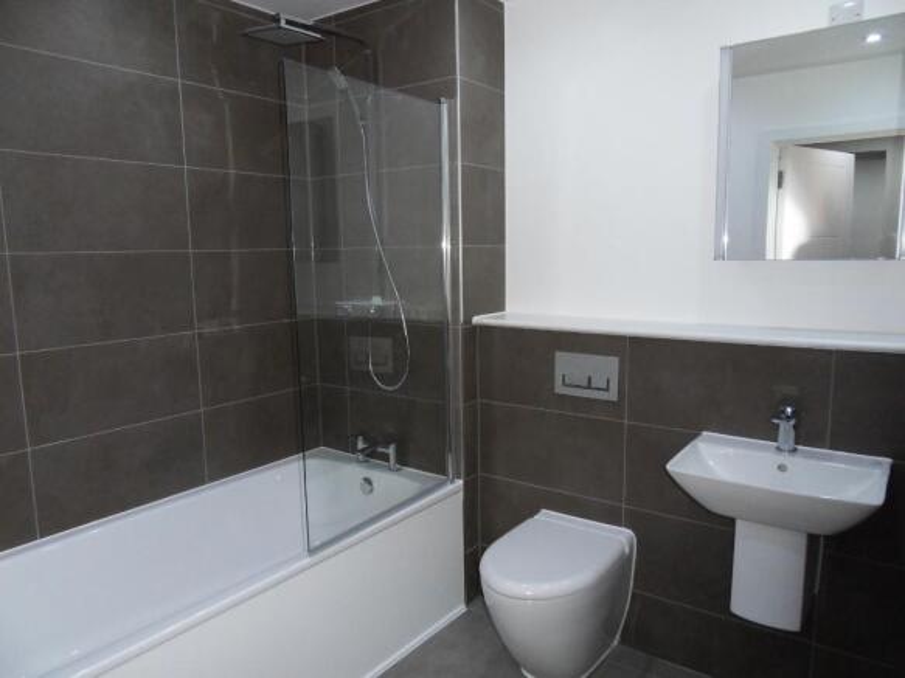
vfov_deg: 56.8
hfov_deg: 71.6
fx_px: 627
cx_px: 452
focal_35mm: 24
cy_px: 339
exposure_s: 1/30
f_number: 3.3
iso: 200
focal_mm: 4.2
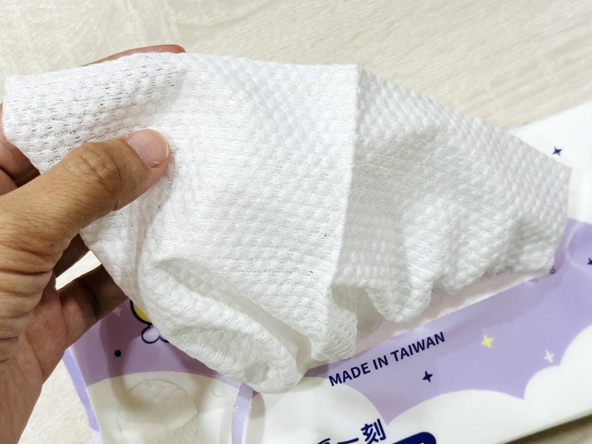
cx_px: 311
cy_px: 280
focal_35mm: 61
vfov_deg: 24.0
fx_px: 1043
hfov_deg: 31.7
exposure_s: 1/60
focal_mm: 6.86
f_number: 1.78
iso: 80
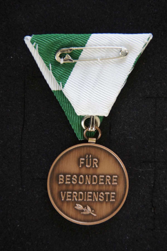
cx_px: 84
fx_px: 2087
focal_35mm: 300
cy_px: 126
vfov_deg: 6.9
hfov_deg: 4.6
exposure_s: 1/80
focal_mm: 200
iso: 1600
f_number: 6.3
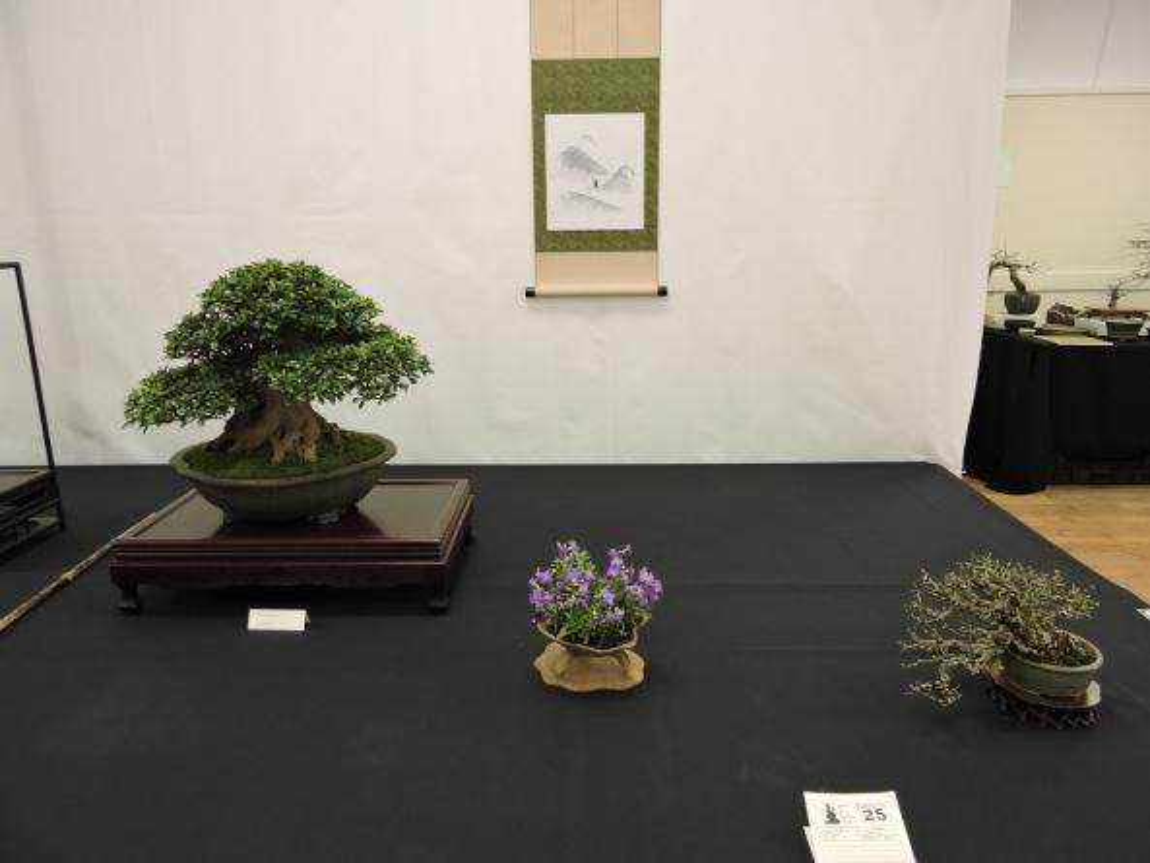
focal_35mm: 24
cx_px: 575
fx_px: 797
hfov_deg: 71.6
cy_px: 432
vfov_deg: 56.8
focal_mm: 4.3
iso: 320
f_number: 3.3
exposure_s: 1/30
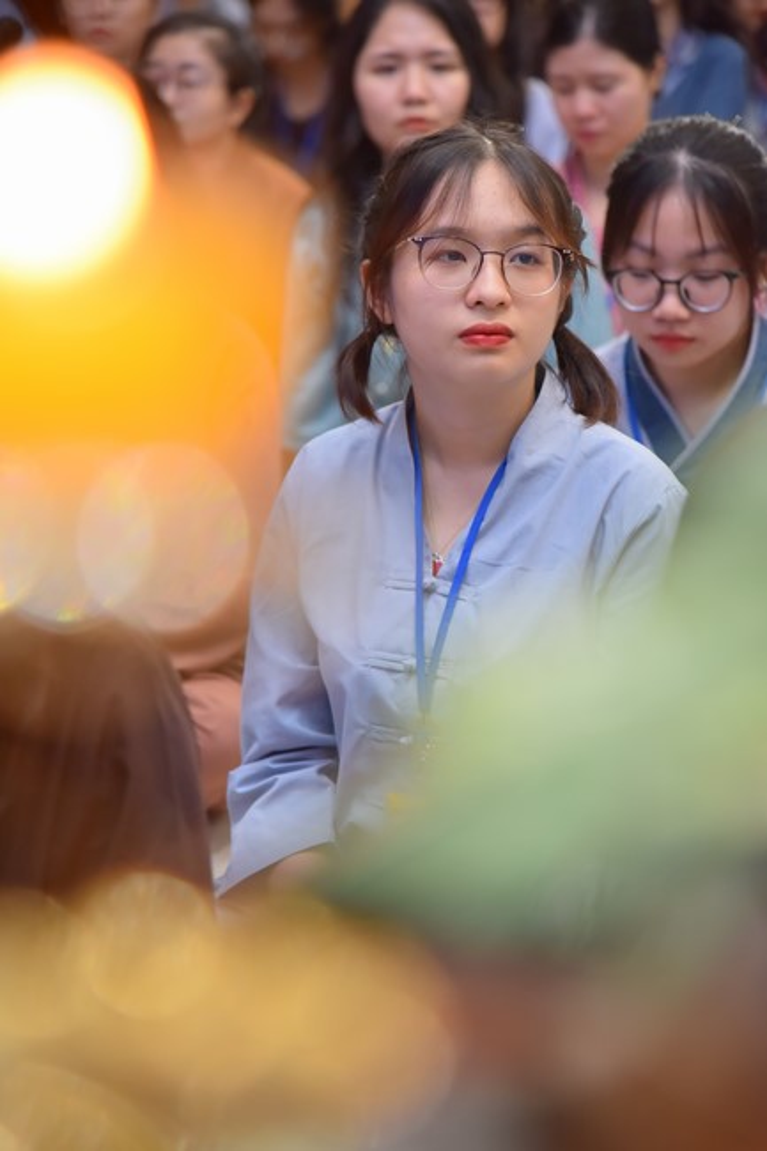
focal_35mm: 120
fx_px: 3837
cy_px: 576
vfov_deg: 17.1
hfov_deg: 11.4
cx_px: 384
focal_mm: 120
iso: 1250
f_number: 4
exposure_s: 1/100
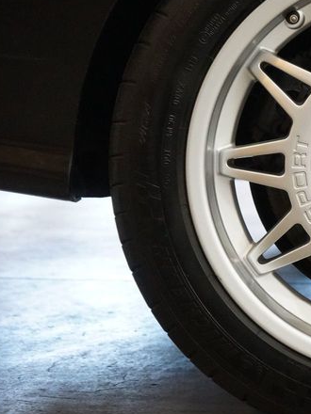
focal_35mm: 94
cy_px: 145
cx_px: 395
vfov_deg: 20.8
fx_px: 1126
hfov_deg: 15.1
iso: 10000
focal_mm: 42
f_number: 4.5
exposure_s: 1/125
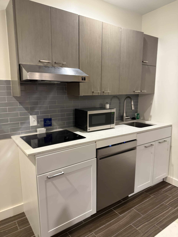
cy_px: 118
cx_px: 89
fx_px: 165
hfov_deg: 56.8
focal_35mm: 24
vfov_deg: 71.6
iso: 400
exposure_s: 1/60
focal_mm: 6.76
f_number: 1.78
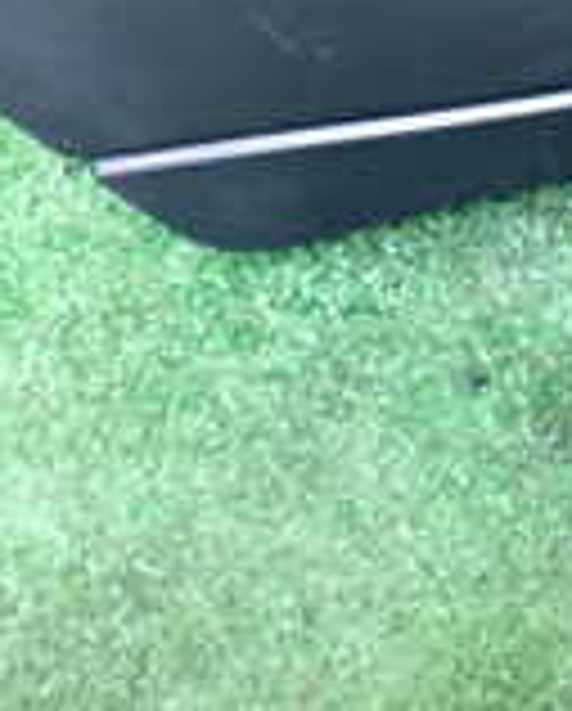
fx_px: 2342
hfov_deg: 12.6
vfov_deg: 16.3
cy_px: -216
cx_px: 1045
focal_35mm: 111
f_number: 2.3
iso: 500
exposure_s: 1/30
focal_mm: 5.4
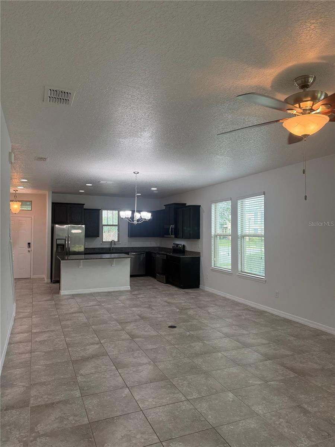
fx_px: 310
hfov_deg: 56.8
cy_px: 224
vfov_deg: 71.6
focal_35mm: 24
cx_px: 168
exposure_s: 1/235
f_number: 1.78
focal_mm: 6.76
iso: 160
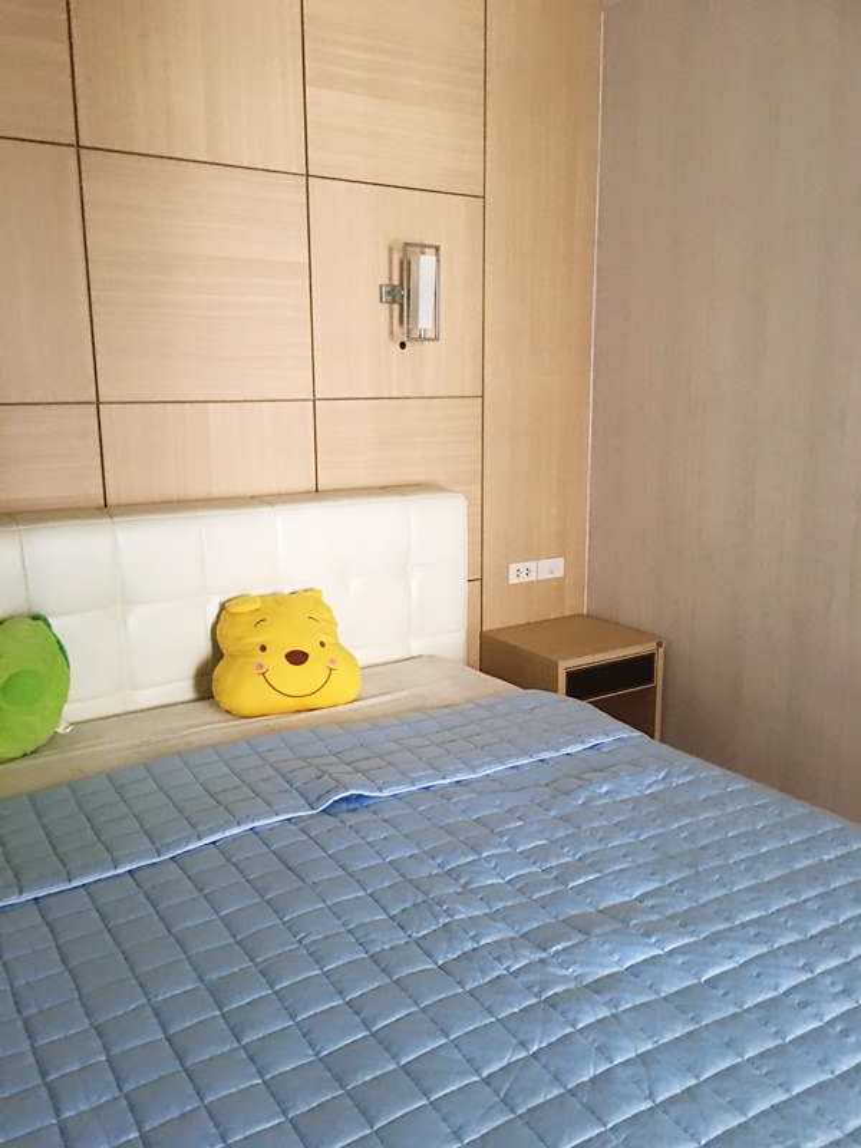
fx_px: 962
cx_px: 430
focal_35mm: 29
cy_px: 574
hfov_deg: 48.2
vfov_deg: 61.7
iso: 80
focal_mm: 4.15
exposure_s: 1/10
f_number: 2.2
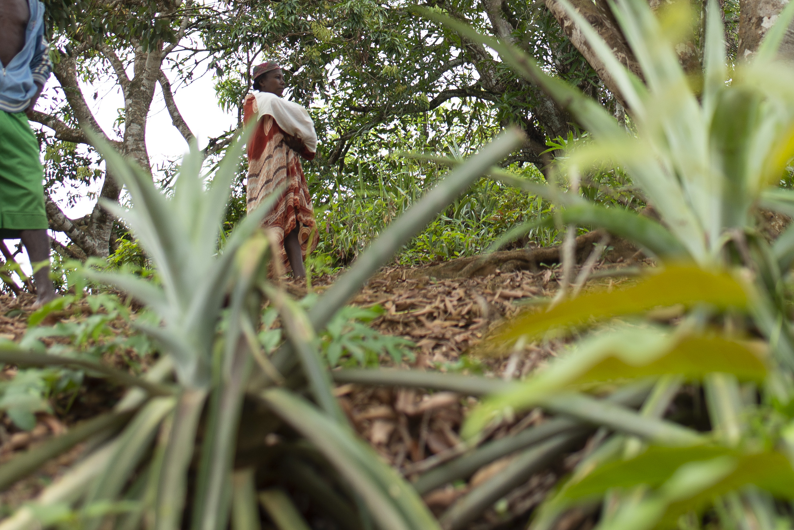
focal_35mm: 84
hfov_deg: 24.0
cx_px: 562
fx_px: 1853
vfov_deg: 15.8
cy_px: -65
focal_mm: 35
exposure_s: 1/500
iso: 125
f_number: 3.5
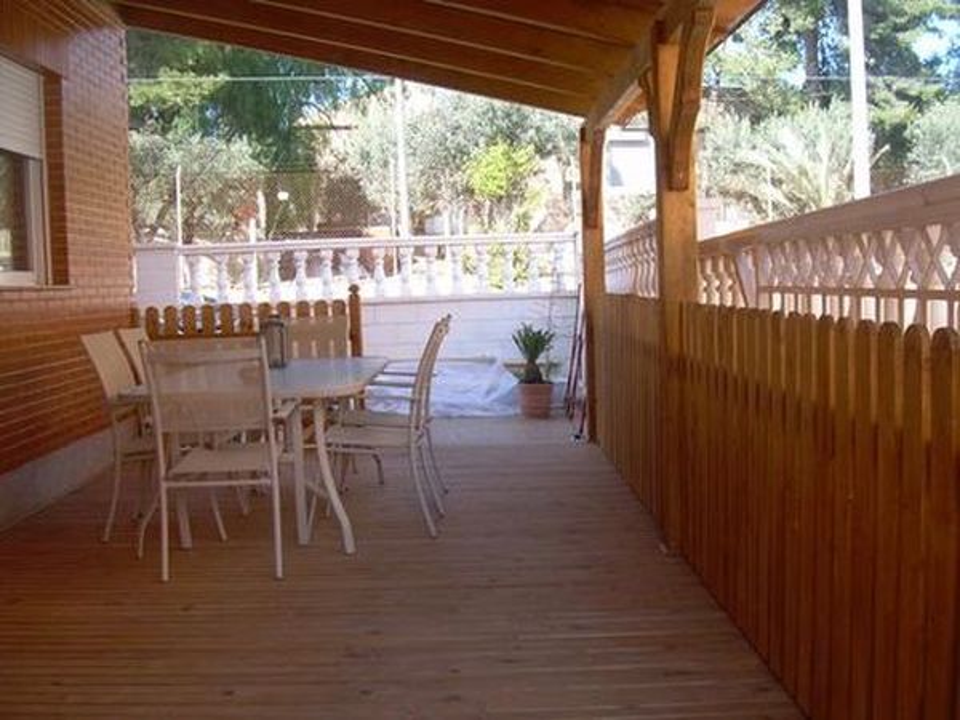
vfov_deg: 37.7
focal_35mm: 38
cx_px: 480
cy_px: 360
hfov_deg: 49.0
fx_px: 1054
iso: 50
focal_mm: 6.3
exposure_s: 1/177
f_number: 2.8
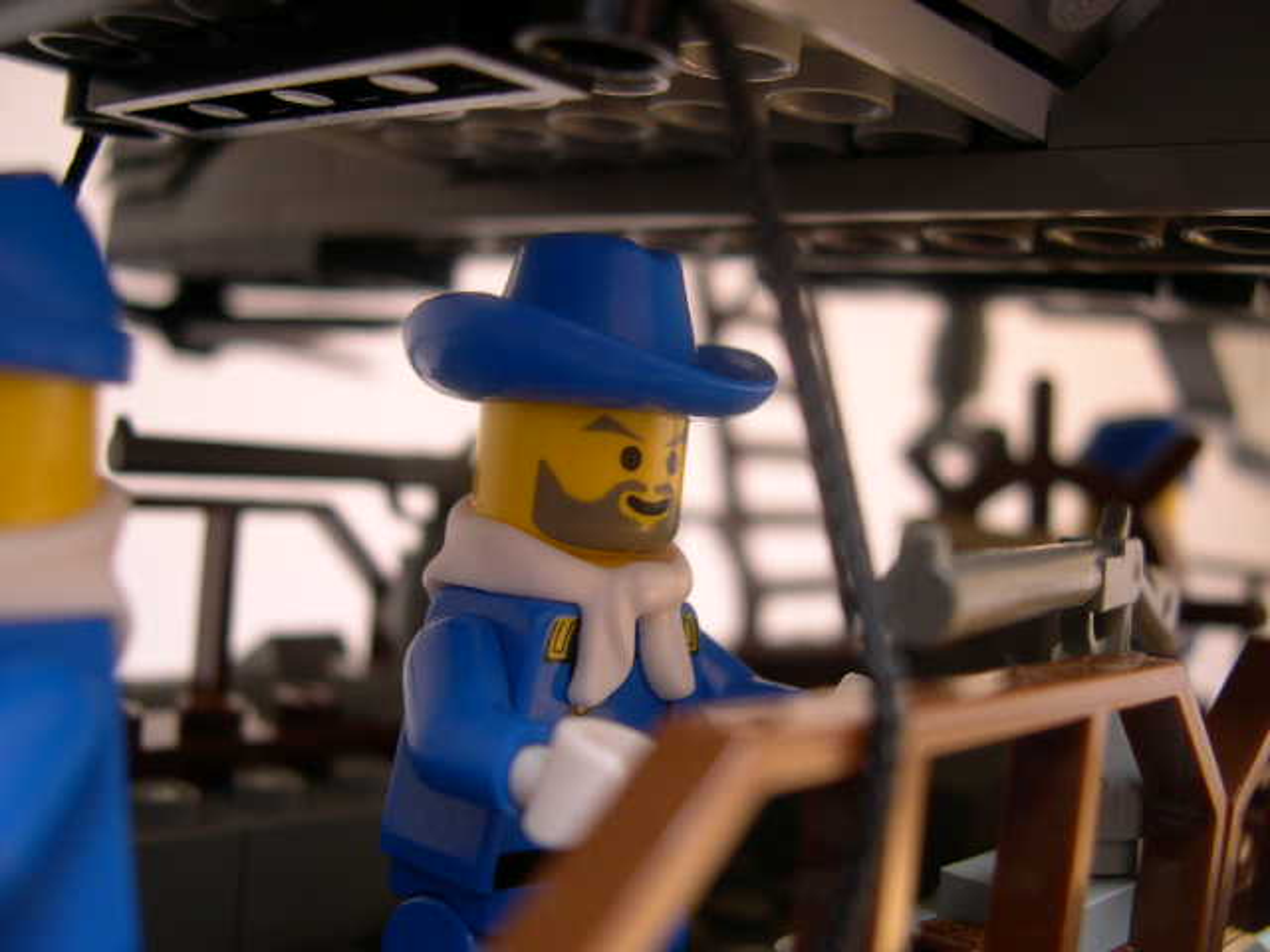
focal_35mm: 38
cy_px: 476
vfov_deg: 37.7
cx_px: 635
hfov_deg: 49.0
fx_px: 1394
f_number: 2.8
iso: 100
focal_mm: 8
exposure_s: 1/60.6
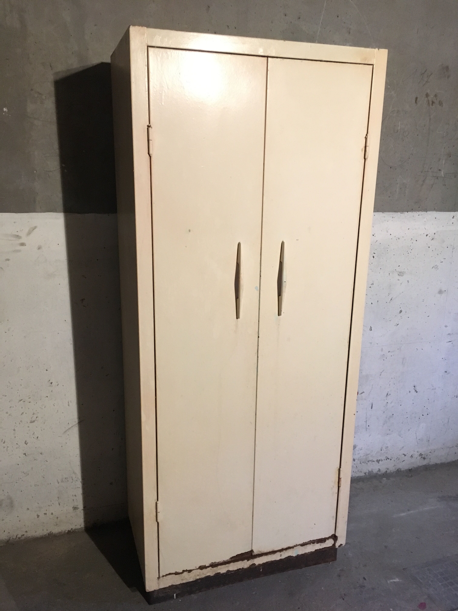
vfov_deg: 61.7
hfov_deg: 48.2
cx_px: 229
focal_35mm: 29
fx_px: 512
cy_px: 306
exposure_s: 1/17
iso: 250
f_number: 2.2
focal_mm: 4.15
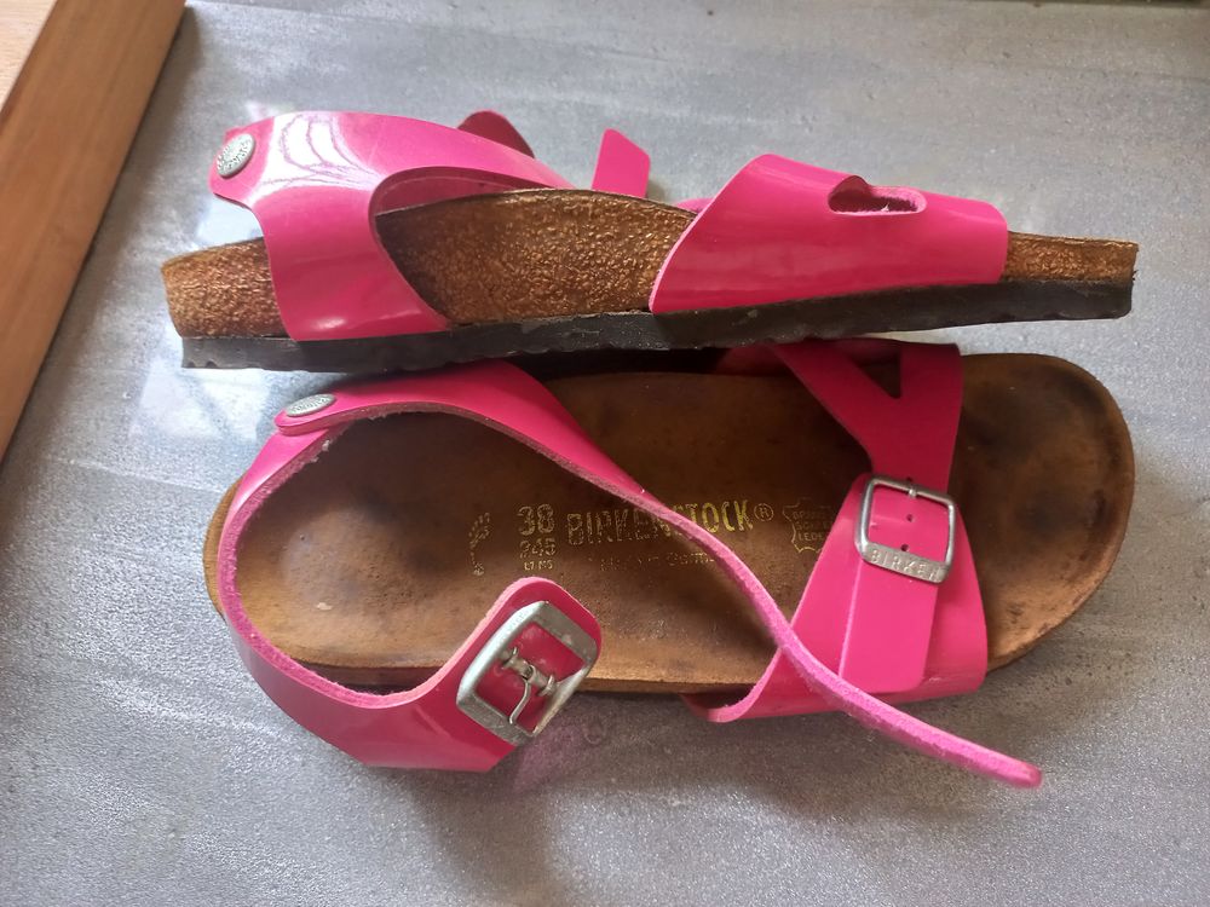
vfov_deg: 54.9
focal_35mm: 25
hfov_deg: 69.4
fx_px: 874
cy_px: 454
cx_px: 605
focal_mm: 4.6
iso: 320
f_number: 1.8
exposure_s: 1/33
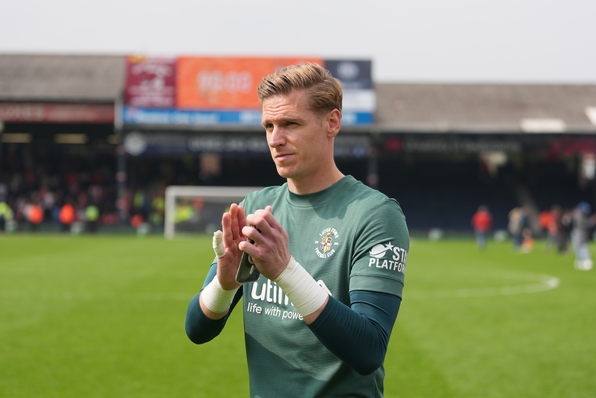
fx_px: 1159
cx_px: 298
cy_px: 199
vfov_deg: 19.5
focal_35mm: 70
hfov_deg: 28.8
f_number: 2.8
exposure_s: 1/2000
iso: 160
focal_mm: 70
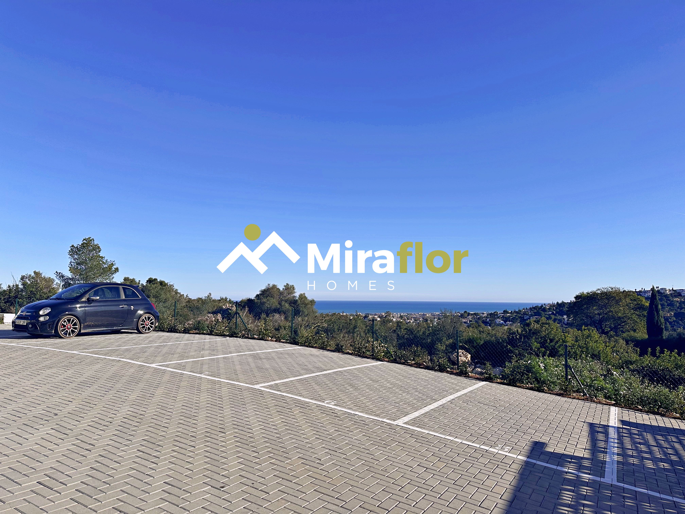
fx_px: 475
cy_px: 257
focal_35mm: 24
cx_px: 342
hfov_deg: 71.6
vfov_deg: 56.8
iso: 80
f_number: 1.78
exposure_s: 1/6623
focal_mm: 6.86
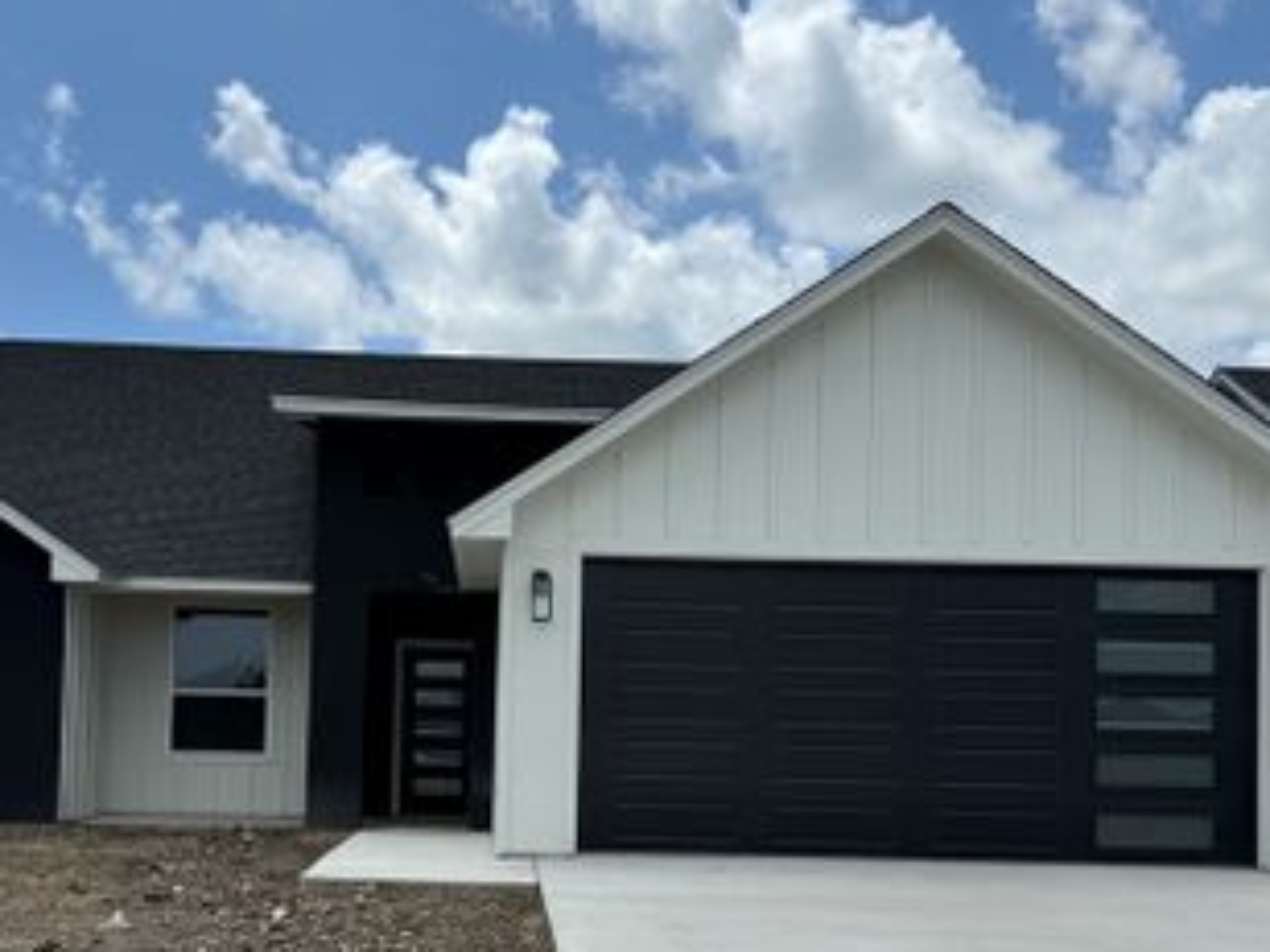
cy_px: 686
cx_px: 536
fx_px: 1431
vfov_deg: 36.2
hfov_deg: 47.7
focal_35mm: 39
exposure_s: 1/7092
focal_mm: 6.76
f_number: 1.78
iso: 80
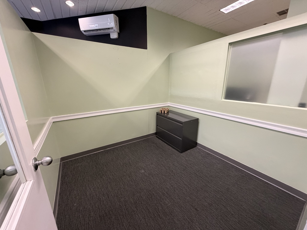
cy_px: 115
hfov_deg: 102.1
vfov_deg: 85.7
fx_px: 124
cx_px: 154
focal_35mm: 14
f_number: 2.2
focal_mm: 2.22
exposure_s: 1/120
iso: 320
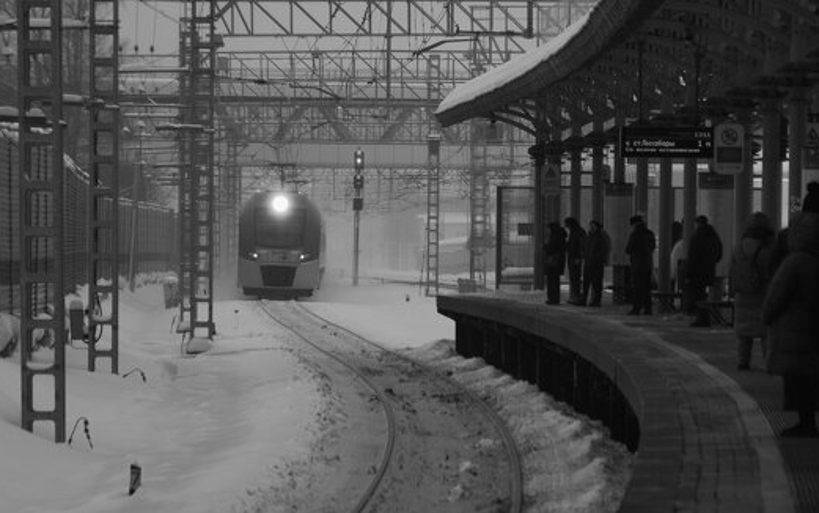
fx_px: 5510
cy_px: 100
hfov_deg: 8.5
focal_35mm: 247
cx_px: 402
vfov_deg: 5.3
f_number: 5.6
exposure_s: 1/400
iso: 100
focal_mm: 105
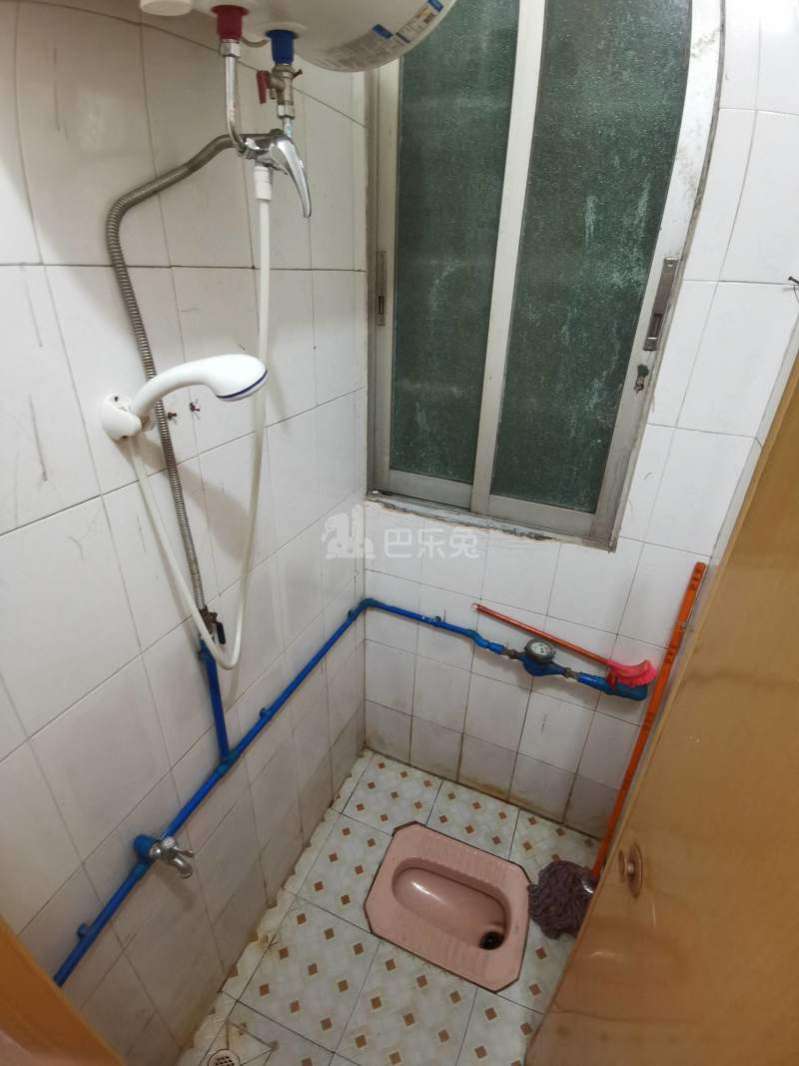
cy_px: 533
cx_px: 400
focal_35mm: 17
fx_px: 523
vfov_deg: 91.0
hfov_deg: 74.7
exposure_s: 1/25
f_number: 2.2
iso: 500
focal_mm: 2.26
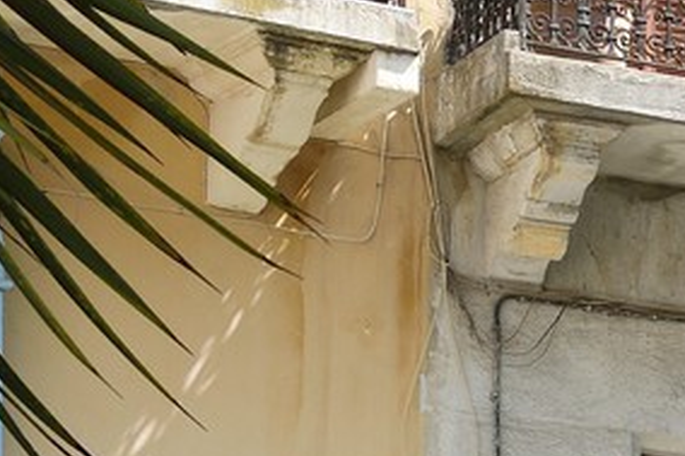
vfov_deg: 6.2
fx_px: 4069
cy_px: 1040
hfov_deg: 8.4
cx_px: 1881
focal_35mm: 214
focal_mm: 38
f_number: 10
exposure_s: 1/160
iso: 200
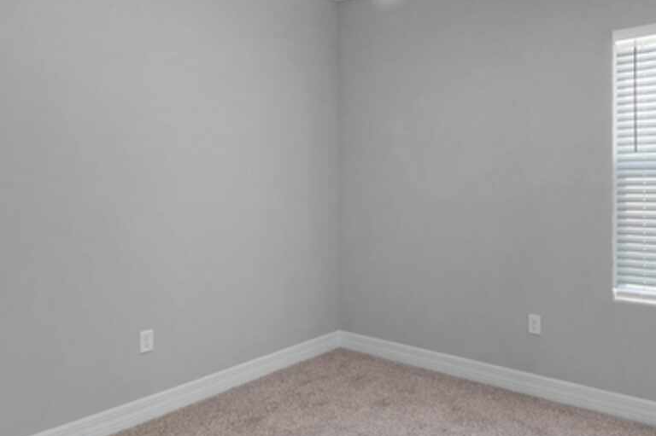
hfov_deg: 70.7
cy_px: 183
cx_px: 396
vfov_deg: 51.0
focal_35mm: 25
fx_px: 455
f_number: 9
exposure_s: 1/20
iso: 250
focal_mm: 10
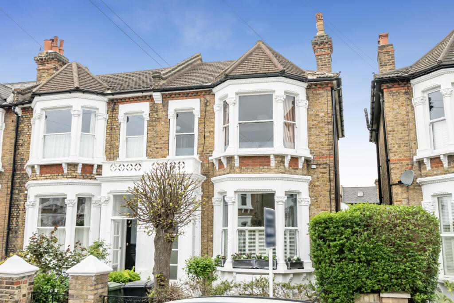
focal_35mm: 36
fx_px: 454
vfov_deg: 36.8
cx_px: 227
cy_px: 152
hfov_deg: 53.1
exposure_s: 1/320
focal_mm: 24
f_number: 8
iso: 400
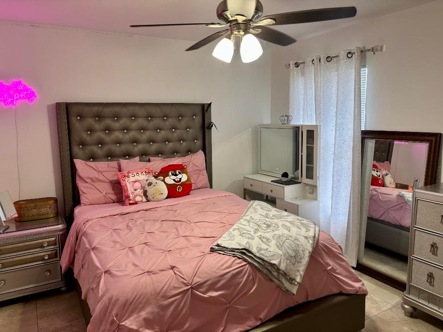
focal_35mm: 26
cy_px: 166
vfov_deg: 53.1
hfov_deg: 67.3
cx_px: 222
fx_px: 333
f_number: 1.6
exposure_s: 1/60
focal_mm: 5.96
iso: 80
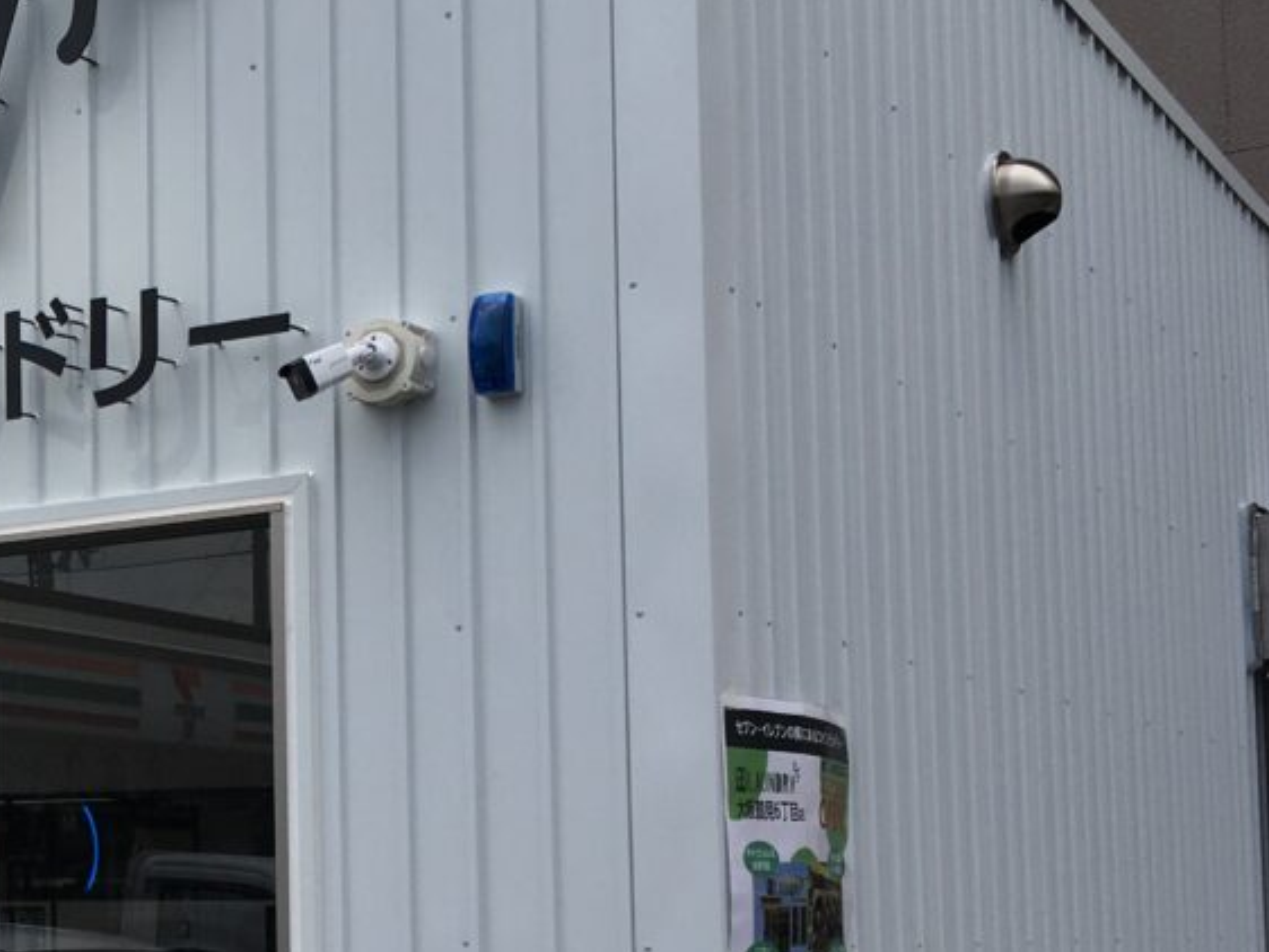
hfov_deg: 26.9
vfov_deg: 22.0
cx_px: -135
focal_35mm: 66
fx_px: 2421
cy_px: 749
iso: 25
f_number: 2.2
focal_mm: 4.15
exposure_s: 1/641
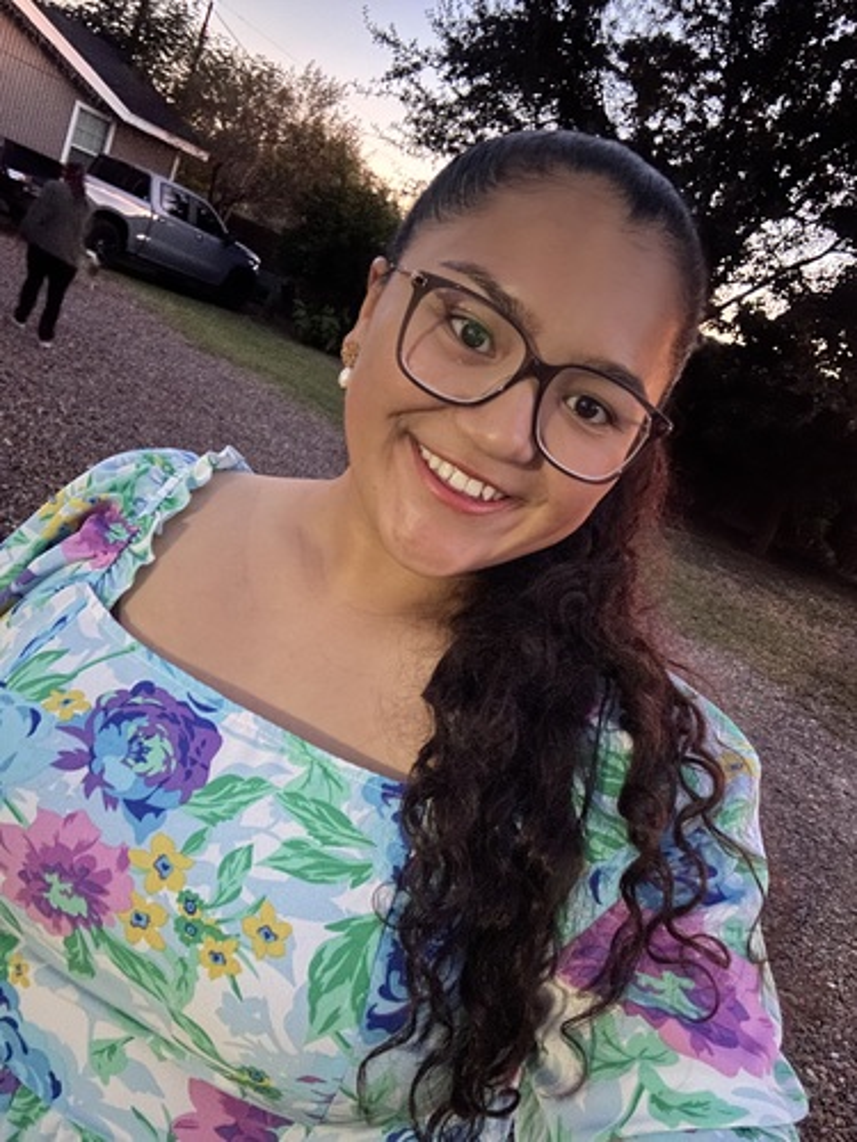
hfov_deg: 58.9
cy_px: 571
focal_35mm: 23
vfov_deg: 73.9
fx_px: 759
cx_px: 428
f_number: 1.9
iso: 1250
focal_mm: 2.69
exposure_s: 1/15
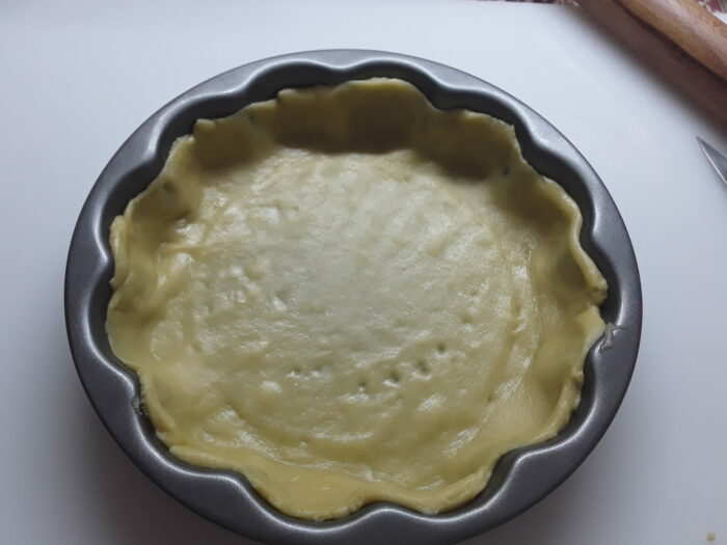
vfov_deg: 51.4
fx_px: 567
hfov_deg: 65.3
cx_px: 364
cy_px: 272
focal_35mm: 27
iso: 64
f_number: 1.9
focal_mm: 2.91
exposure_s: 1/100
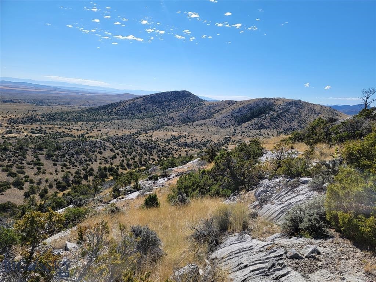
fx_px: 261
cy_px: 141
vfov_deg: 56.8
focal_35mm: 24
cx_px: 188
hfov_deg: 71.6
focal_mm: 6.7
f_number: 1.8
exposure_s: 1/1212
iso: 16
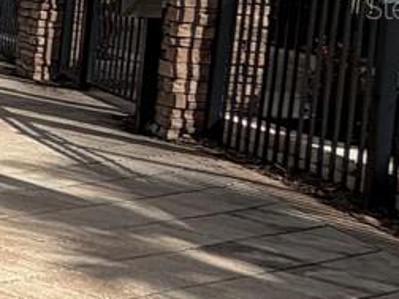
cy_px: 6
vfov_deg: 16.3
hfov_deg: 12.0
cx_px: -752
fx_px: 1026
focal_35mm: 89
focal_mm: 2.22
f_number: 2.2
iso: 20
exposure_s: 1/1399
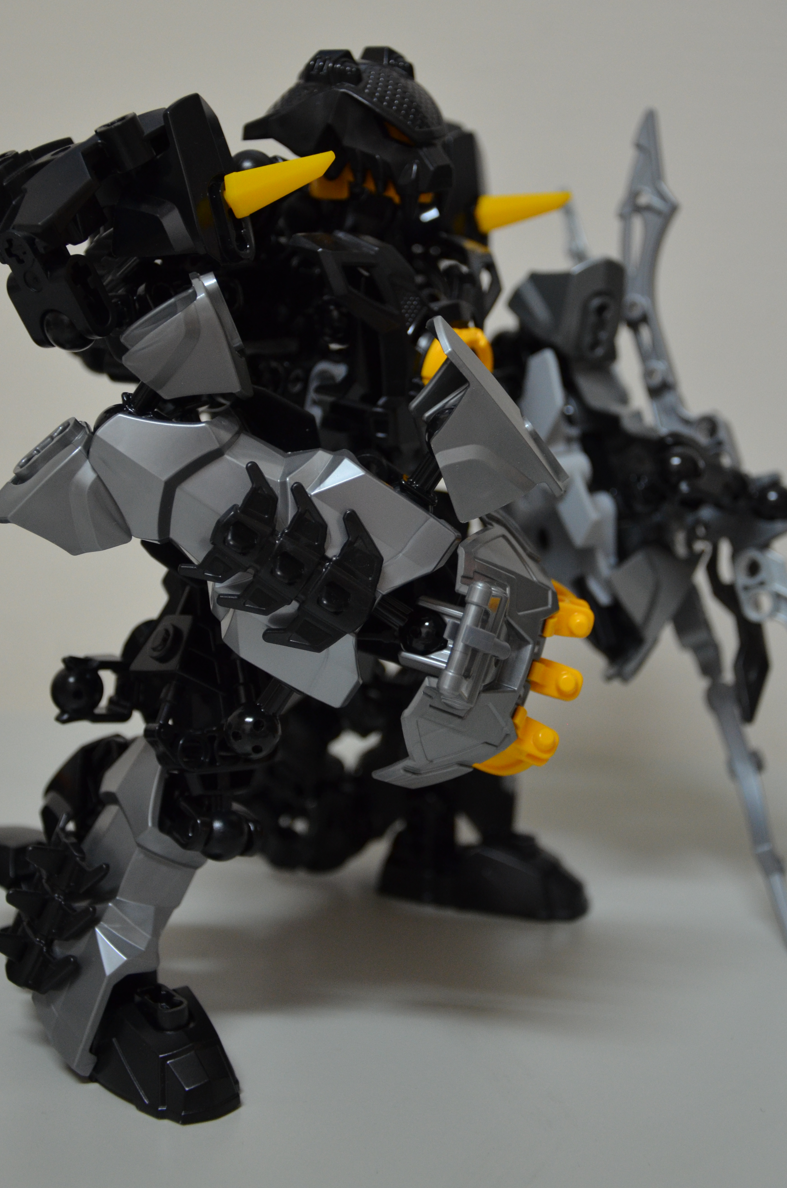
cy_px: 514
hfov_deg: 20.5
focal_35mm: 66
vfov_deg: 30.5
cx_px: 408
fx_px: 2174
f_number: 4.5
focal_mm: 38
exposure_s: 1/30
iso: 1000
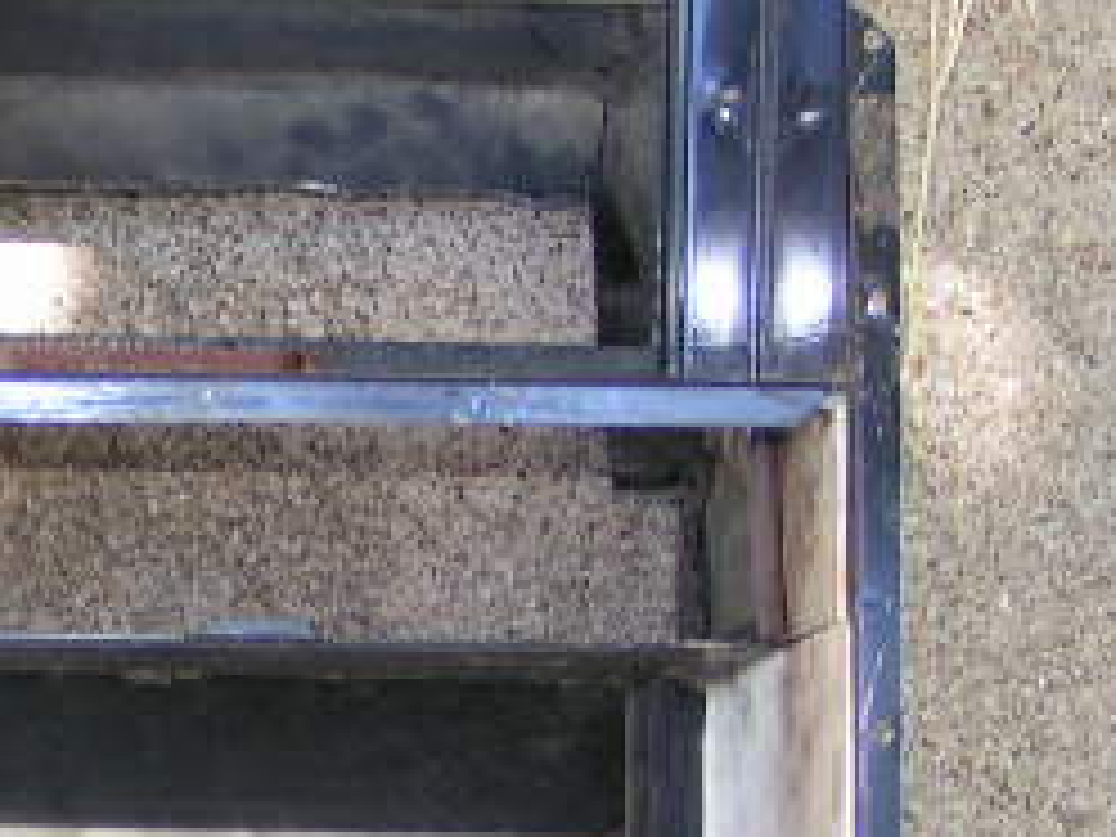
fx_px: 3159
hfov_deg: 19.4
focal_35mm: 98
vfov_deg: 15.0
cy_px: 644
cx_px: -45
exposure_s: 1/40
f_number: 2.8
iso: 80
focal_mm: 5.8
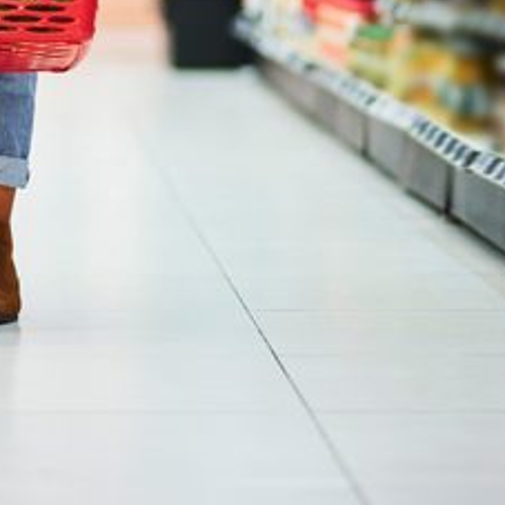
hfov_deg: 7.6
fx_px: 3796
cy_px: -8
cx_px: -82
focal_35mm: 230
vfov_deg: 7.6
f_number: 1.8
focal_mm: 85
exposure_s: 1/200
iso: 320
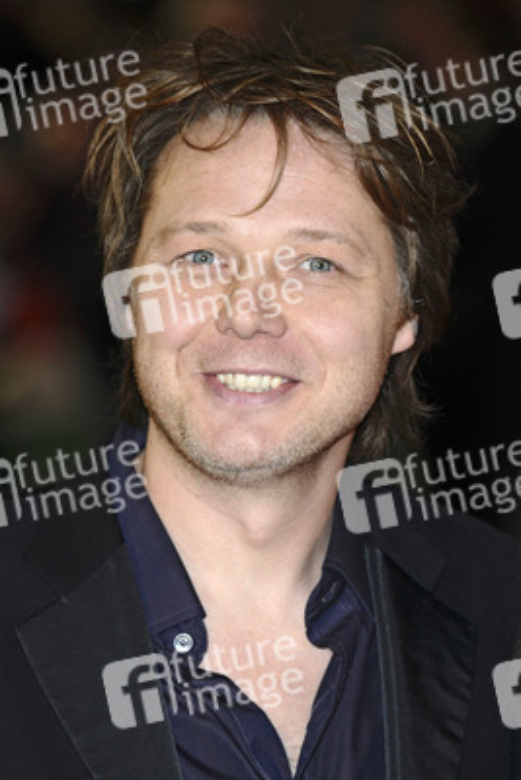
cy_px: 390
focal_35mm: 278
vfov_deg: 7.4
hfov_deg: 5.0
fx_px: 6018
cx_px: 260
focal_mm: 185
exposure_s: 1/200
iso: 320
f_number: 4.5
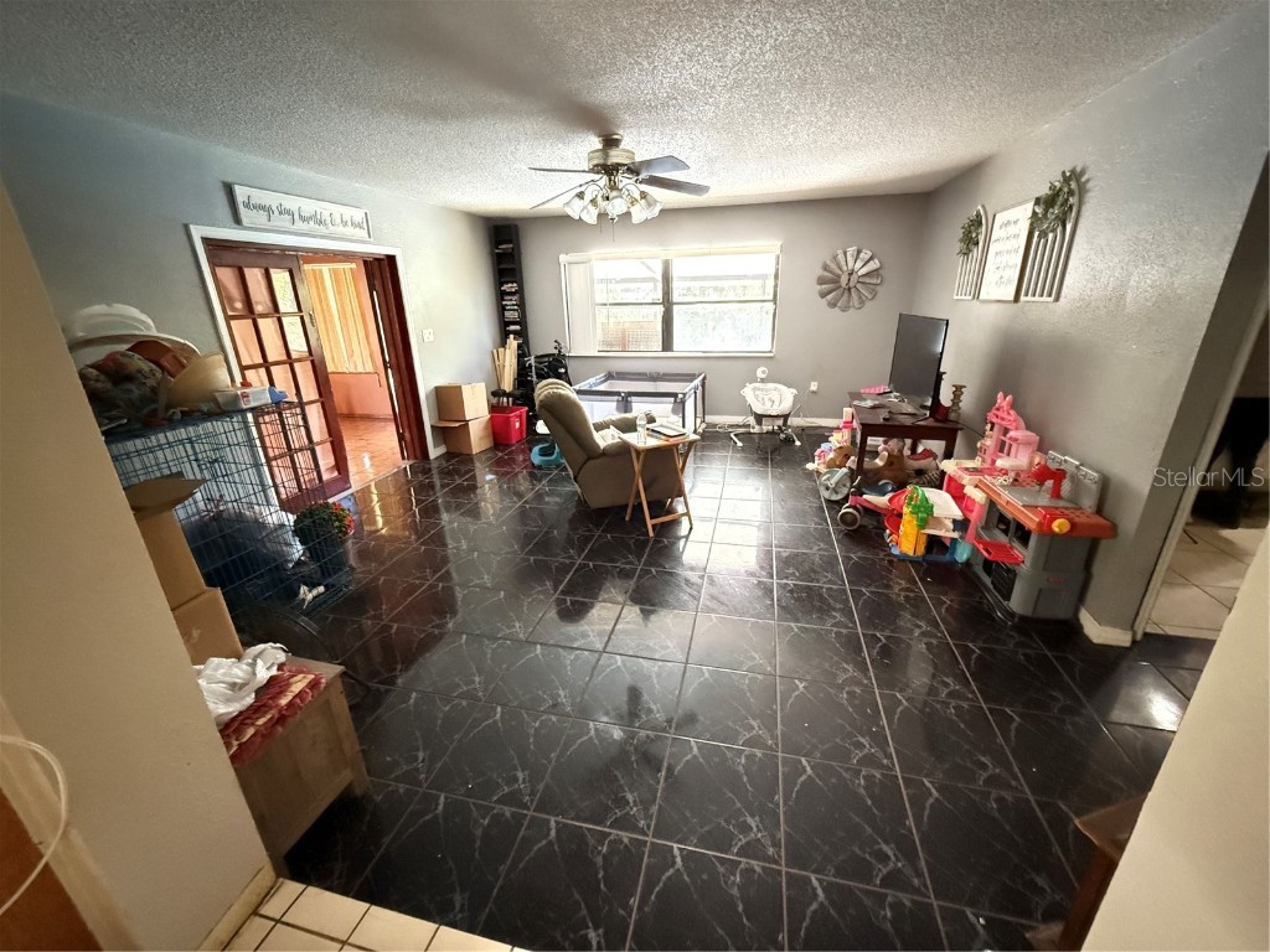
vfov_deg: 85.7
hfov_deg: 102.1
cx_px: 635
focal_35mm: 14
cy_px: 476
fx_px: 514
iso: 2000
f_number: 2.2
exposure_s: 1/30
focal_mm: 2.22
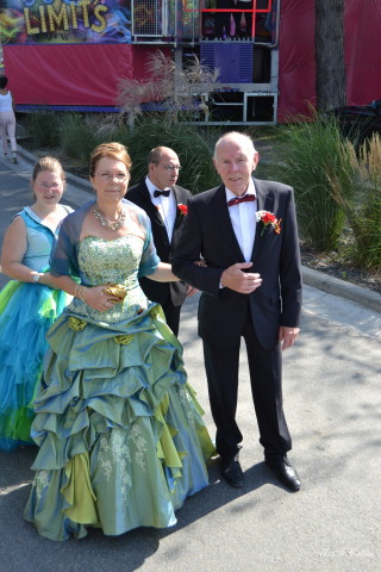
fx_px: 619
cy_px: 286
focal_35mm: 39
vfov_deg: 49.6
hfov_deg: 34.2
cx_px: 190
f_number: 6.3
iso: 100
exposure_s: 1/160
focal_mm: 26
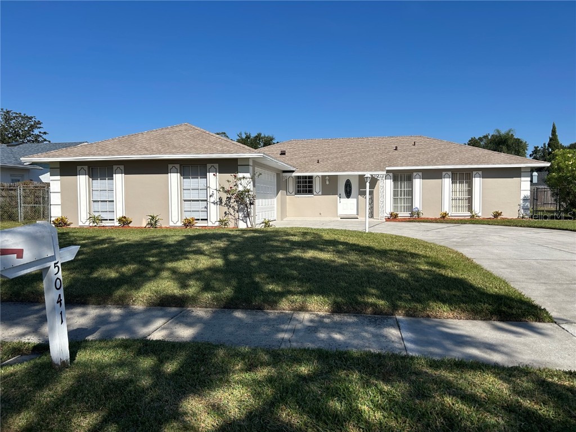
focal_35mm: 26
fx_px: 433
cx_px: 288
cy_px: 216
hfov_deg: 67.3
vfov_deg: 53.1
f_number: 1.5
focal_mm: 5.7
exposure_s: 1/6211
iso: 50
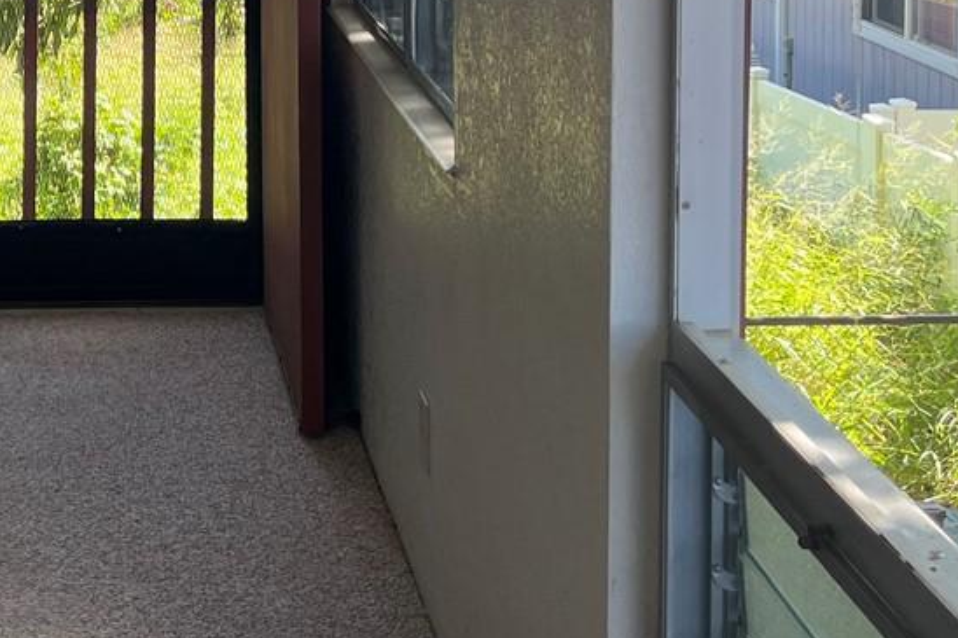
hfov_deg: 24.6
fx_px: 2102
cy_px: -150
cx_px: 24
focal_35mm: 79
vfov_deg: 16.5
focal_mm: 5.1
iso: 40
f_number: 1.6
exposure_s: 1/122
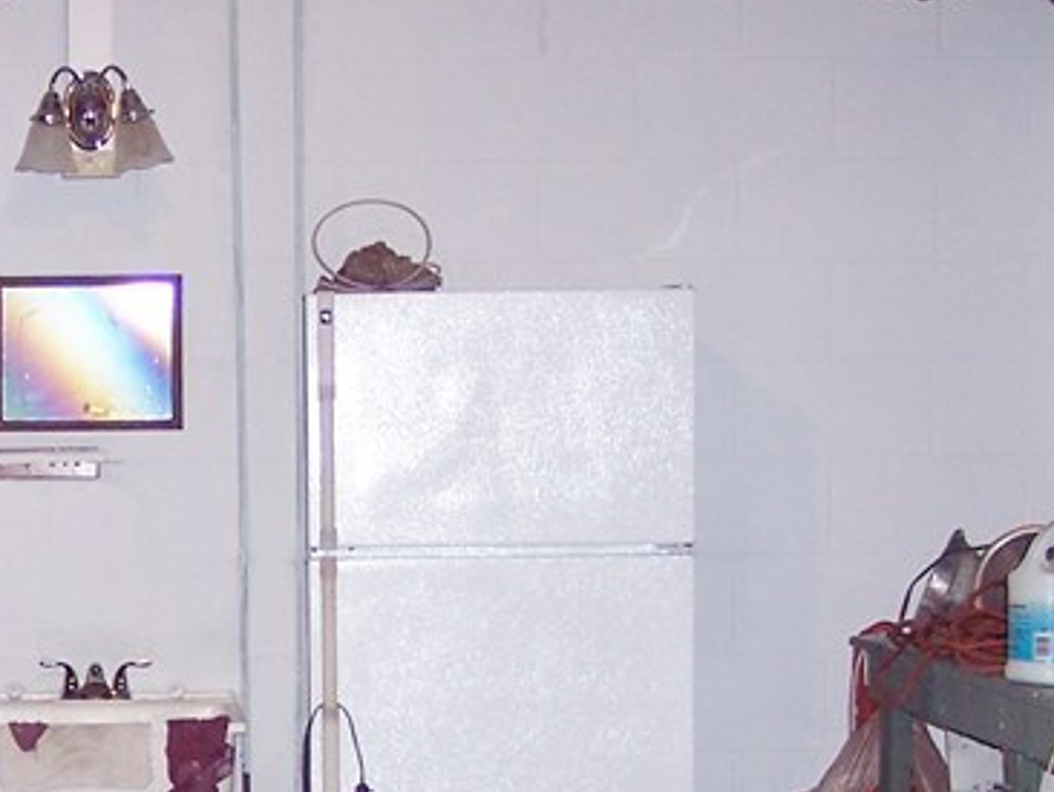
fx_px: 3321
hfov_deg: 17.6
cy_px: 916
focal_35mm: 109
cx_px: -17
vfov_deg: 13.3
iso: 140
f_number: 2.8
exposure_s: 1/60
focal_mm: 8
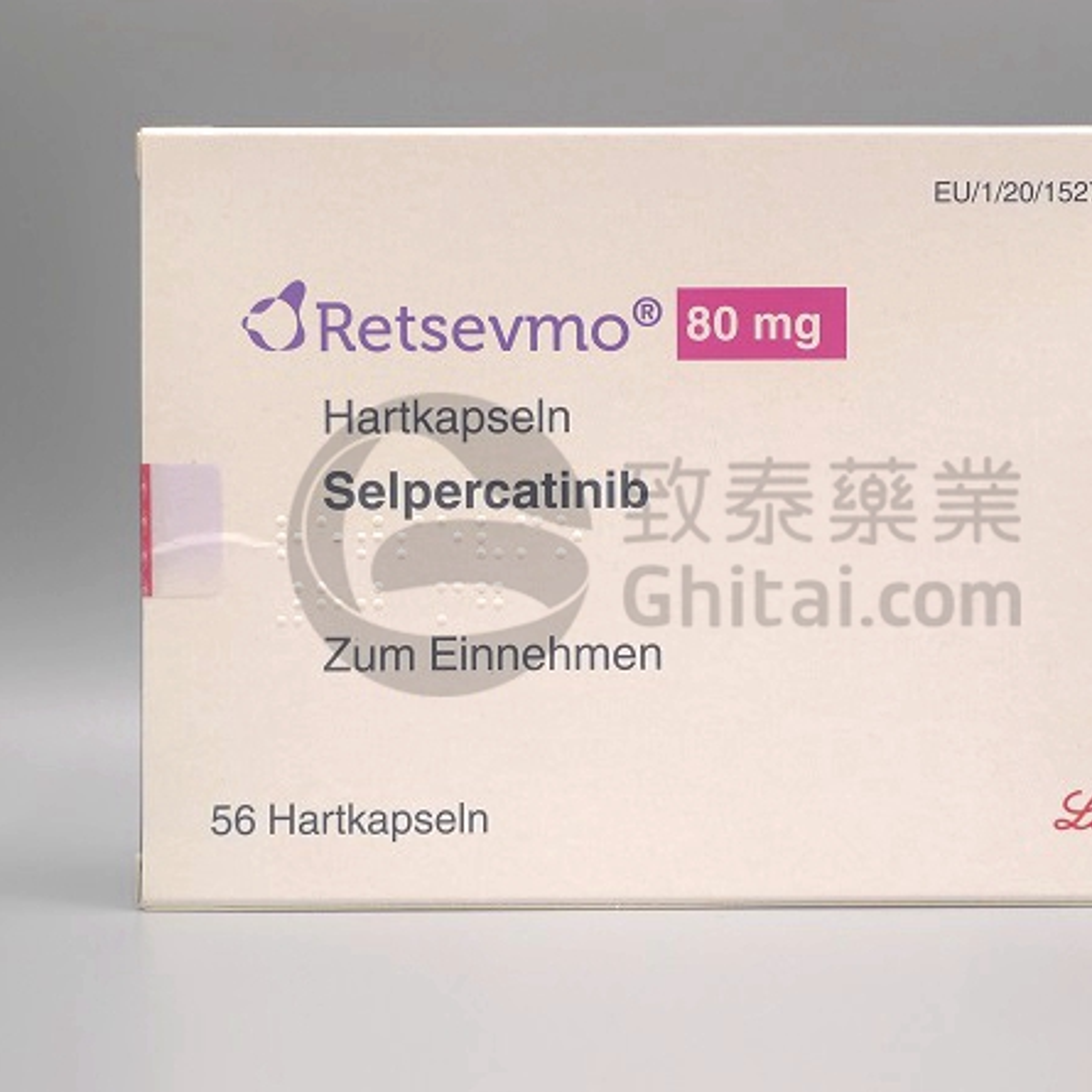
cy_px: 545
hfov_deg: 25.3
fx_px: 2427
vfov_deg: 25.4
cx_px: 655
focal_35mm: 68
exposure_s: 1/125
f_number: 2.8
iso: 80
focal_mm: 12.1
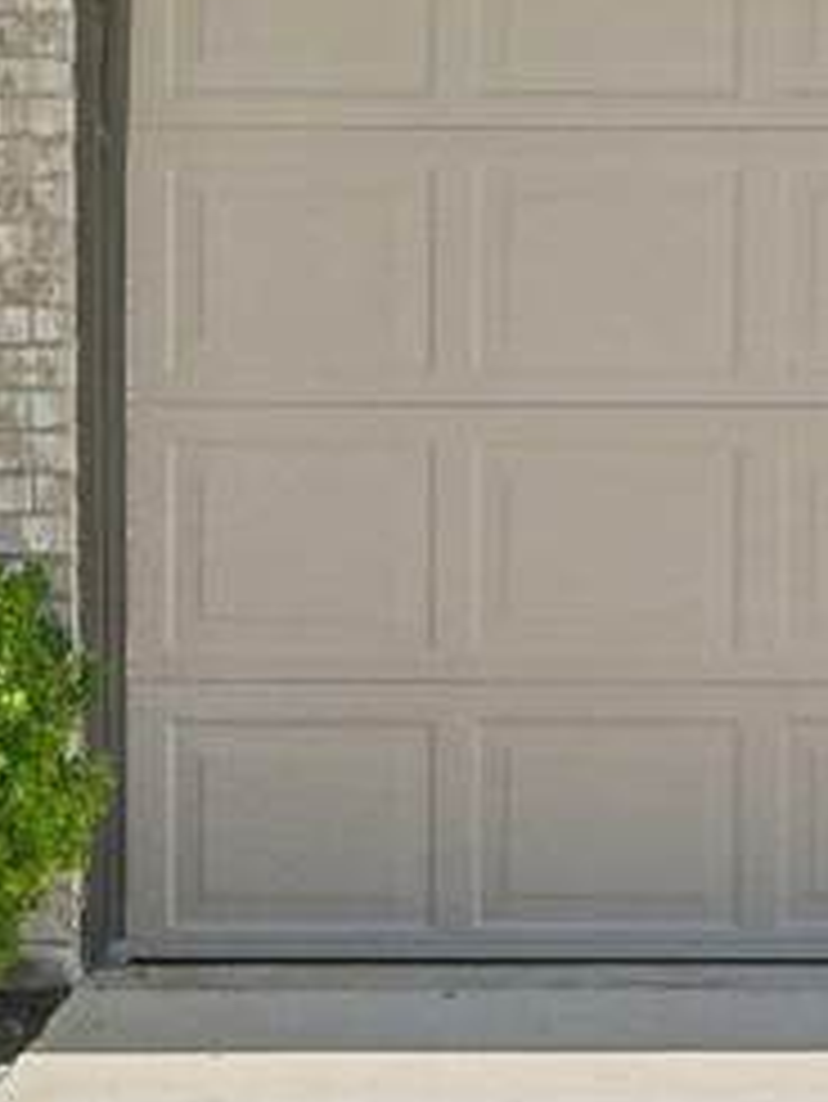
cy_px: 74
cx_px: 846
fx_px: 5768
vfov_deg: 10.8
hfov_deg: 8.2
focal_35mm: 181
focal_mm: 24
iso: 400
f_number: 8
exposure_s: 1/1250
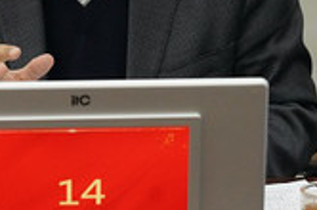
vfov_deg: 4.7
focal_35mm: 290
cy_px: -30
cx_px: 97
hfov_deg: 7.1
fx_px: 2549
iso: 4000
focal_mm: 96
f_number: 5.6
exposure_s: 1/320
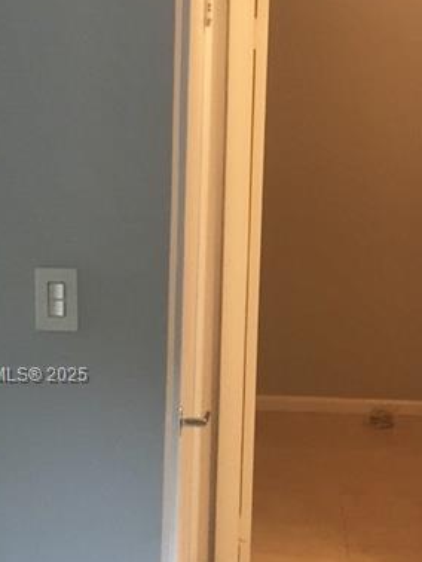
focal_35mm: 92
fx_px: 1494
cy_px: 376
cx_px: 484
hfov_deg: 15.6
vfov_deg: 21.2
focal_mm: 4.15
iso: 64
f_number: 2.2
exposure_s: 1/30
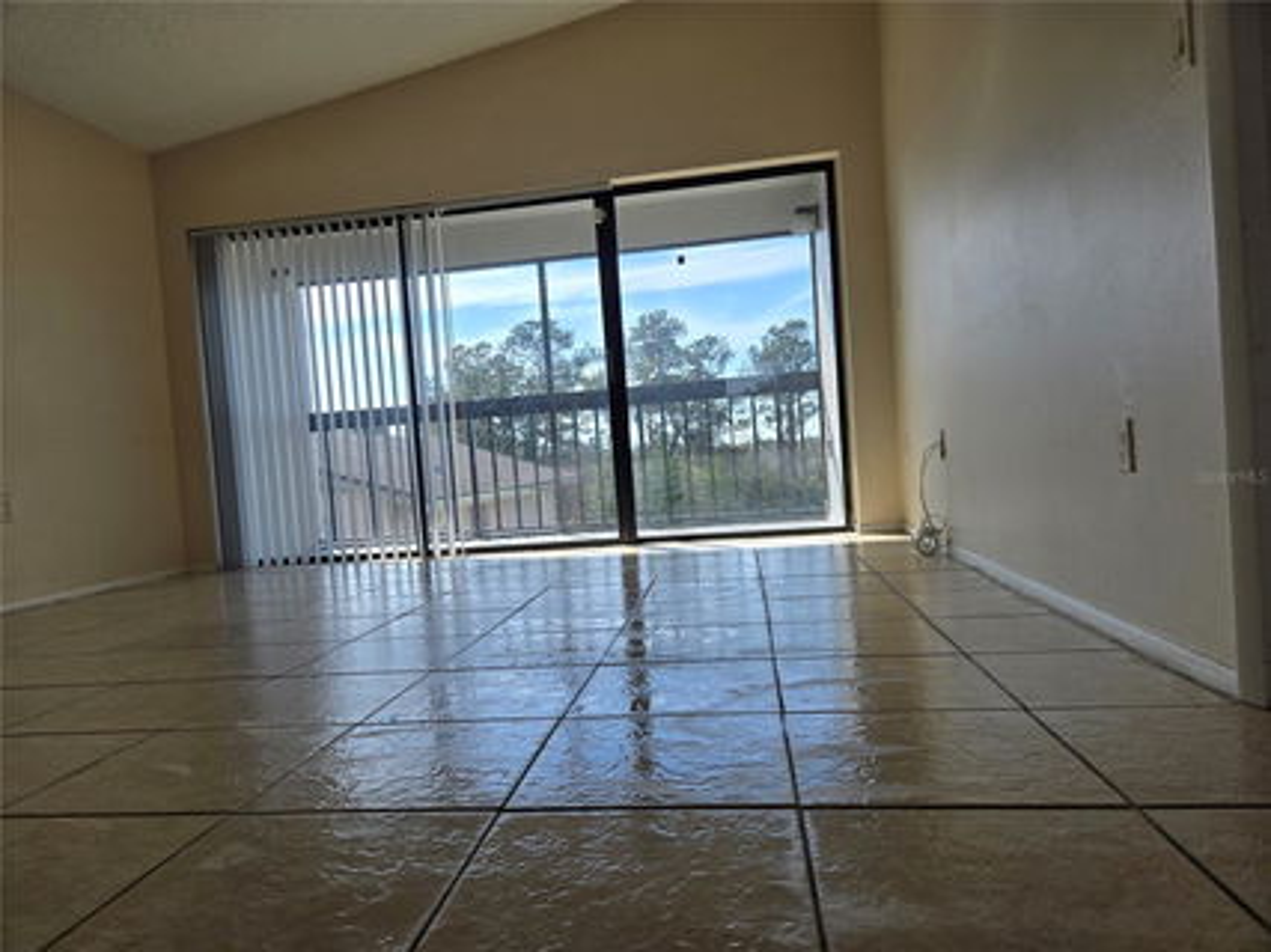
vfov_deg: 58.9
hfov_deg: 73.9
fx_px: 844
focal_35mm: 23
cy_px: 476
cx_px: 636
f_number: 1.8
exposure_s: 1/1525
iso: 25
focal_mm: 5.4
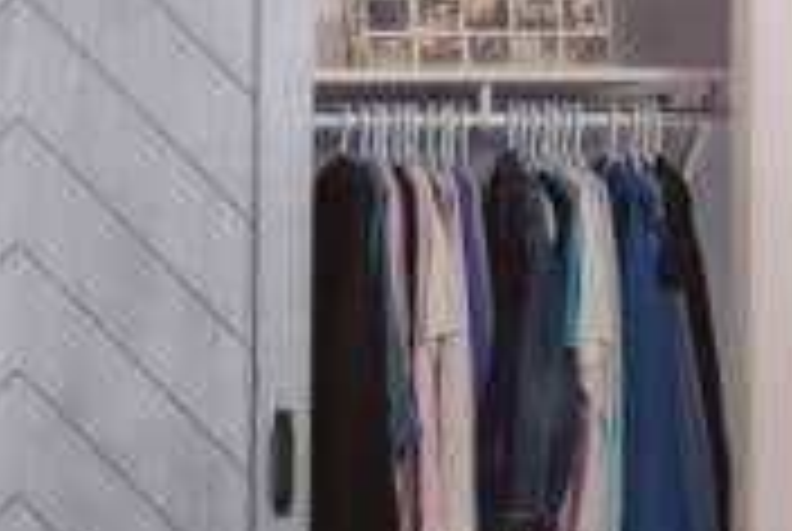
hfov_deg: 16.9
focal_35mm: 119
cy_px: 454
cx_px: 45
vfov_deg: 11.5
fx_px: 2622
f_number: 1.8
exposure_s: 1/100
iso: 800
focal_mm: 35
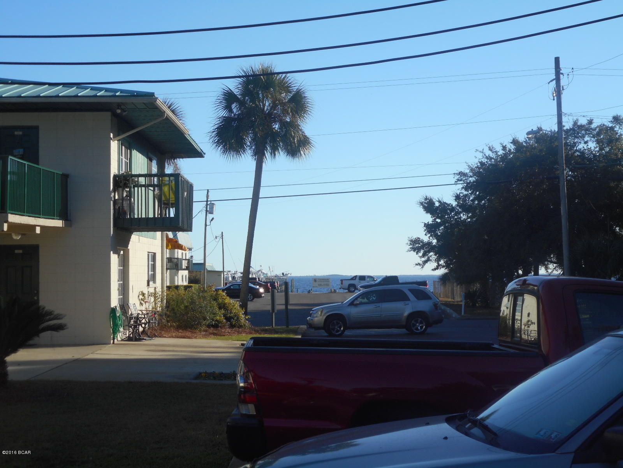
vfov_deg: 21.9
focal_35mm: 67
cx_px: 312
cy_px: 234
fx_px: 1206
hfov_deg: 29.0
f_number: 5.3
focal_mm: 12
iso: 80
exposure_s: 1/400
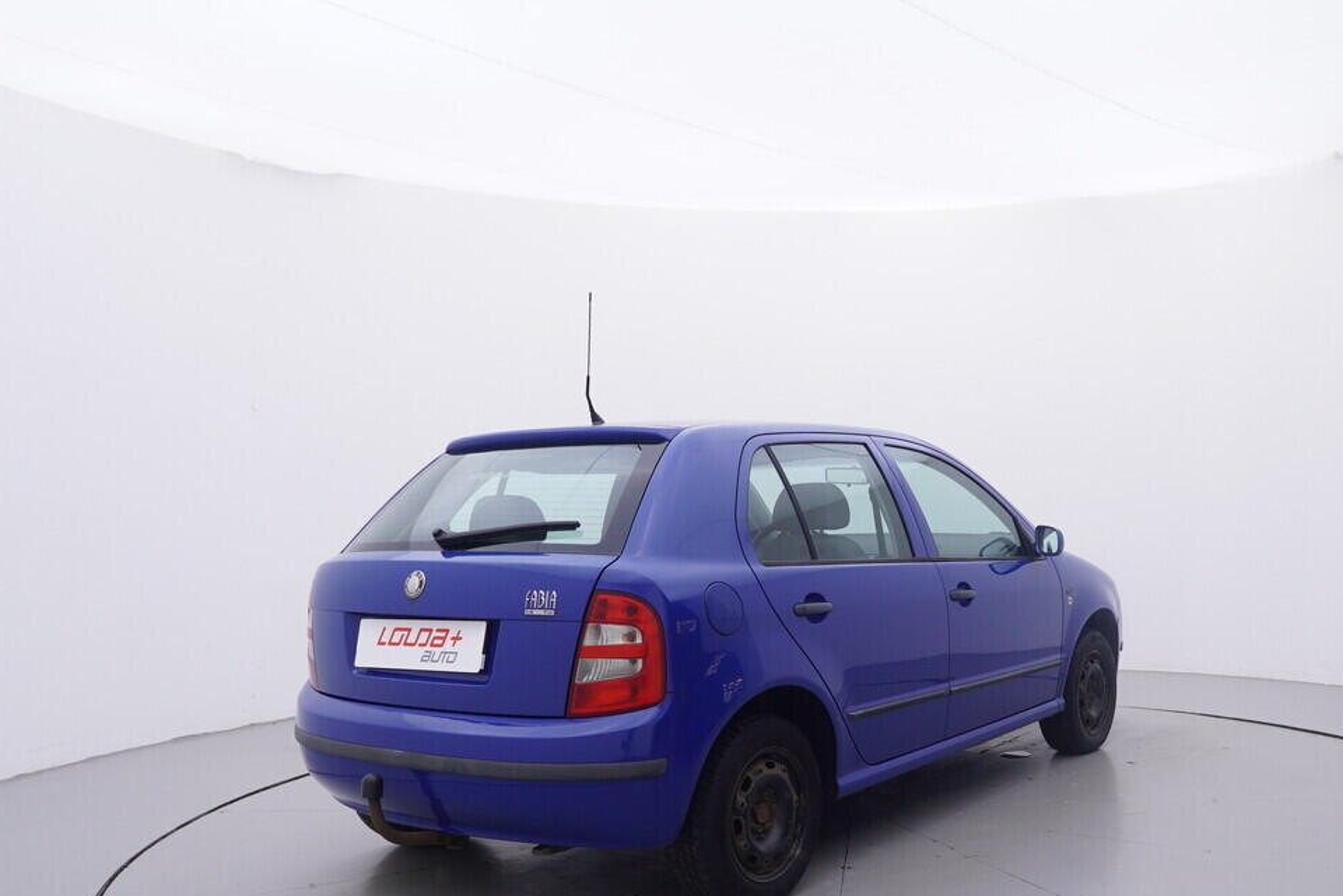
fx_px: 1260
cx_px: 855
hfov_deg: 55.3
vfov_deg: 38.5
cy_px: 639
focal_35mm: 34
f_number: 5
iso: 200
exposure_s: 1/80
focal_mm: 15
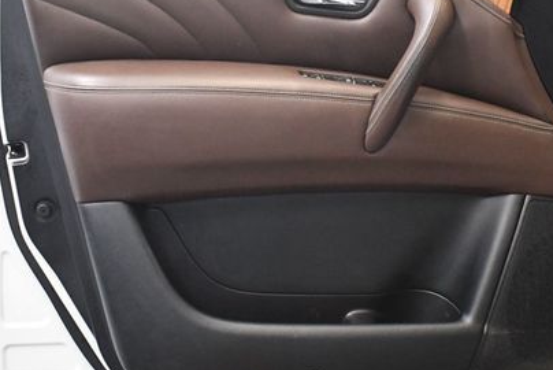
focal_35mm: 57
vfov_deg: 23.8
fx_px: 876
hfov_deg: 34.9
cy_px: 153
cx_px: 327
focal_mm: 18
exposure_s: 1/100
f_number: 3.5
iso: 3200
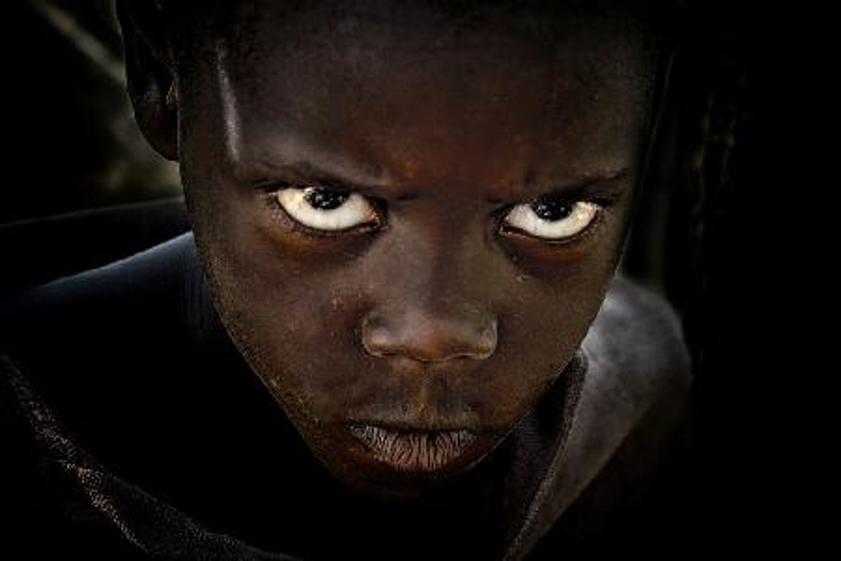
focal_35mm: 149
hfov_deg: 13.8
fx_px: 3481
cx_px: 420
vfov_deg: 9.2
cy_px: 280
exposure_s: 1/160
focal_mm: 54.57
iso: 1600
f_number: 4
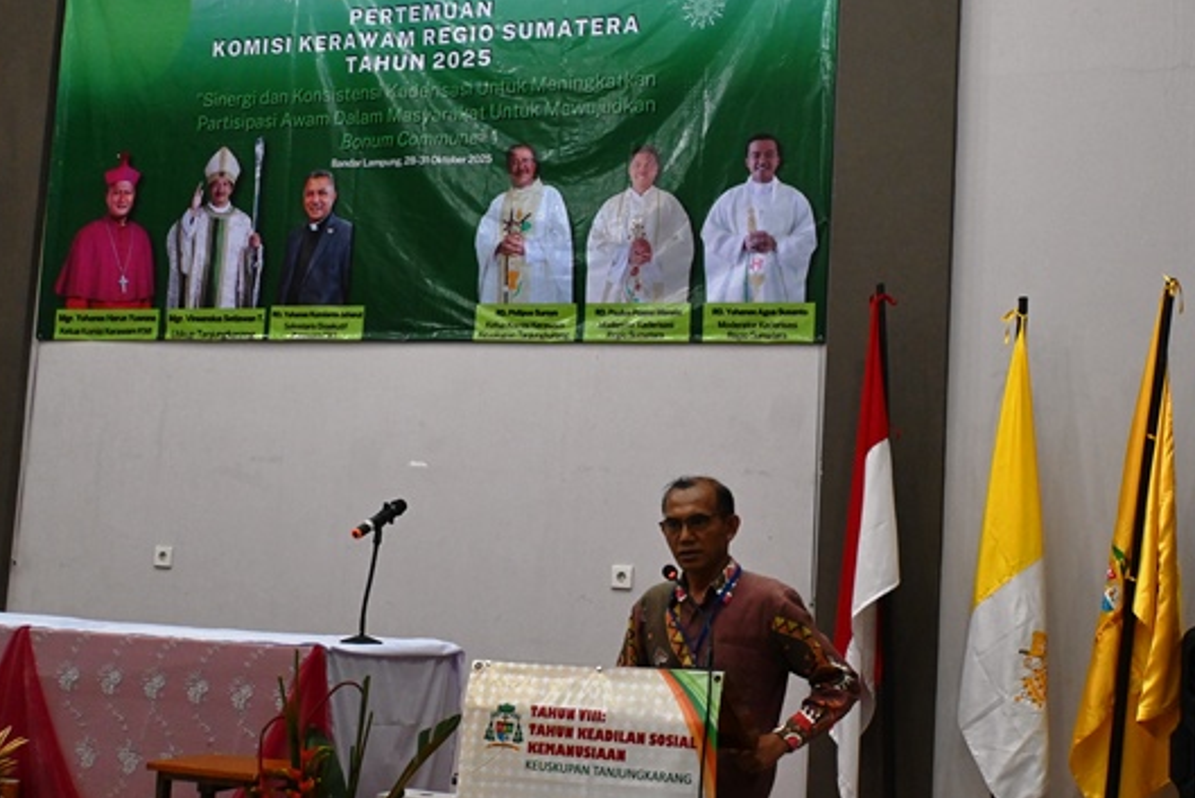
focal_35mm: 53
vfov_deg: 25.7
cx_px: 653
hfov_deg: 37.7
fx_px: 1747
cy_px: 388
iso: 2800
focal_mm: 29
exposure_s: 1/125
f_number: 4.8
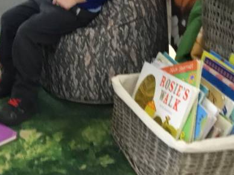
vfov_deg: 18.2
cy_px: 20
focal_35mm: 80
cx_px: -24
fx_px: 541
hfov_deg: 23.0
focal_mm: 3.3
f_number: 2.4
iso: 200
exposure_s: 1/33
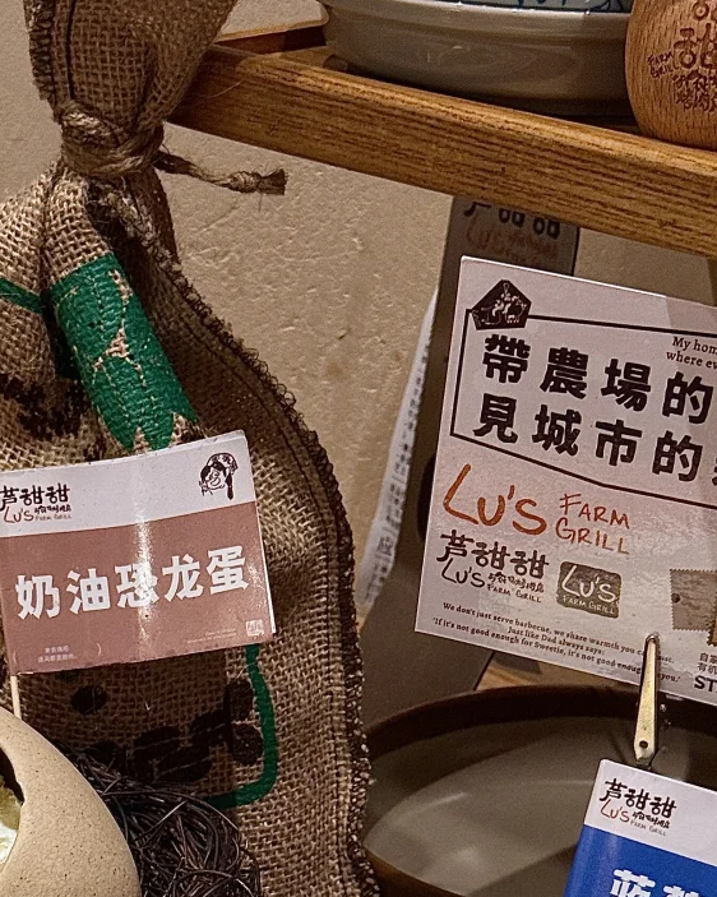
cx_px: 259
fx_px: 2548
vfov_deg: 19.6
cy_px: 812
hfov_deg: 16.0
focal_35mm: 96
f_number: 1.78
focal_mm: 6.76
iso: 64
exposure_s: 1/100
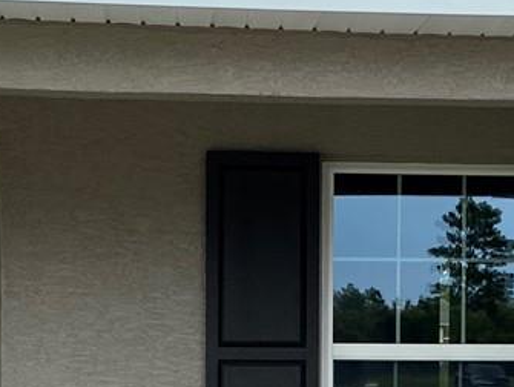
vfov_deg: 11.7
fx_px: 1843
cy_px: 458
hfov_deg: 15.8
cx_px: 345
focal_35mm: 124
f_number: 1.8
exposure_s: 1/1565
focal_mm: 4.25
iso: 32
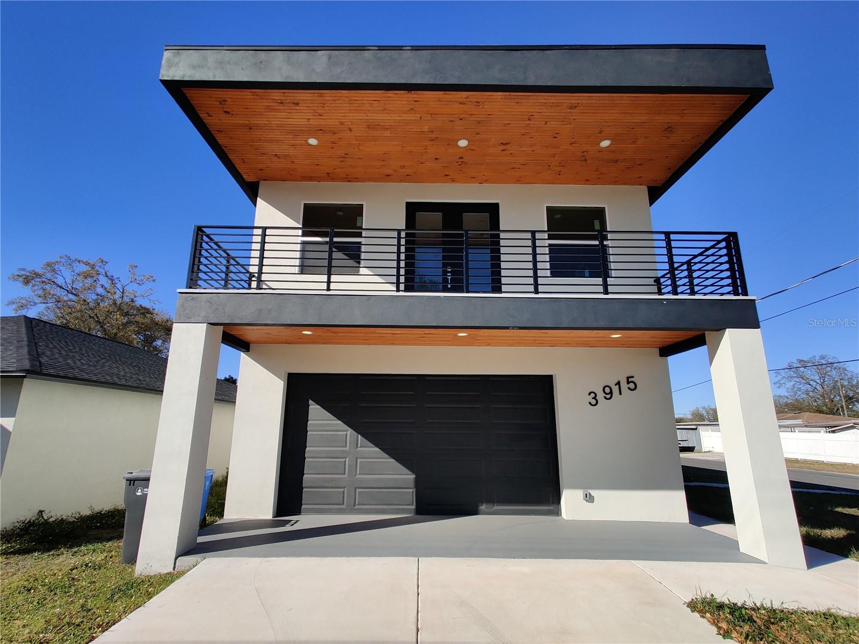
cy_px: 322
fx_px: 323
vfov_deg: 89.9
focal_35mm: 13
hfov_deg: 106.2
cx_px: 430
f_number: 2.2
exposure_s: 1/1497
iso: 125
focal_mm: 2.25
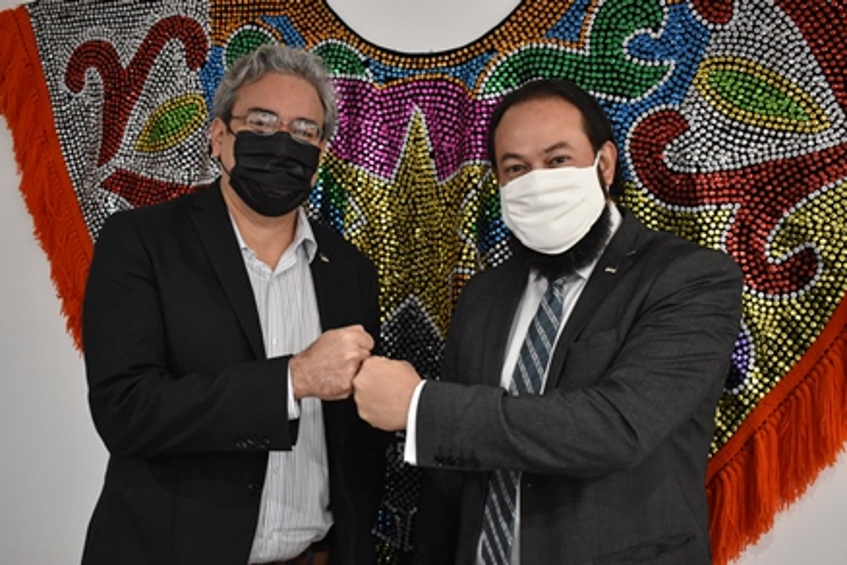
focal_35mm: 42
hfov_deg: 46.4
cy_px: 282
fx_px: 988
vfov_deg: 31.9
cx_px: 424
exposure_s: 1/80
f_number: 4.2
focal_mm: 28
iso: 3200
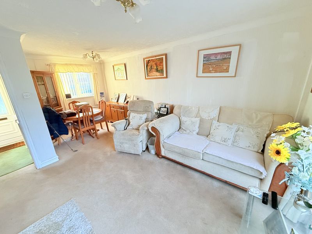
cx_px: 156
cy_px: 117
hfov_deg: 102.1
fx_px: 126
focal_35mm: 14
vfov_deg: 85.7
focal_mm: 2.22
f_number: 2.2
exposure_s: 1/67
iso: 320
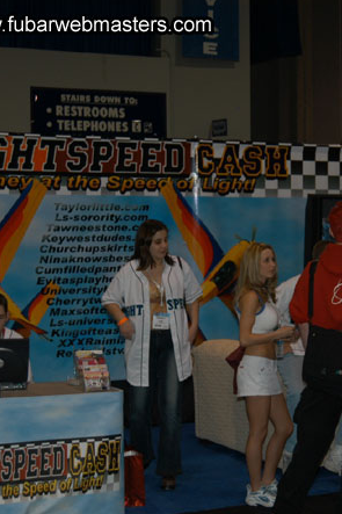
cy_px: 256
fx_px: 1241
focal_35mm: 87
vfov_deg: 23.4
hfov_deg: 15.5
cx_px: 308
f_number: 5
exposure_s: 1/60
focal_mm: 38
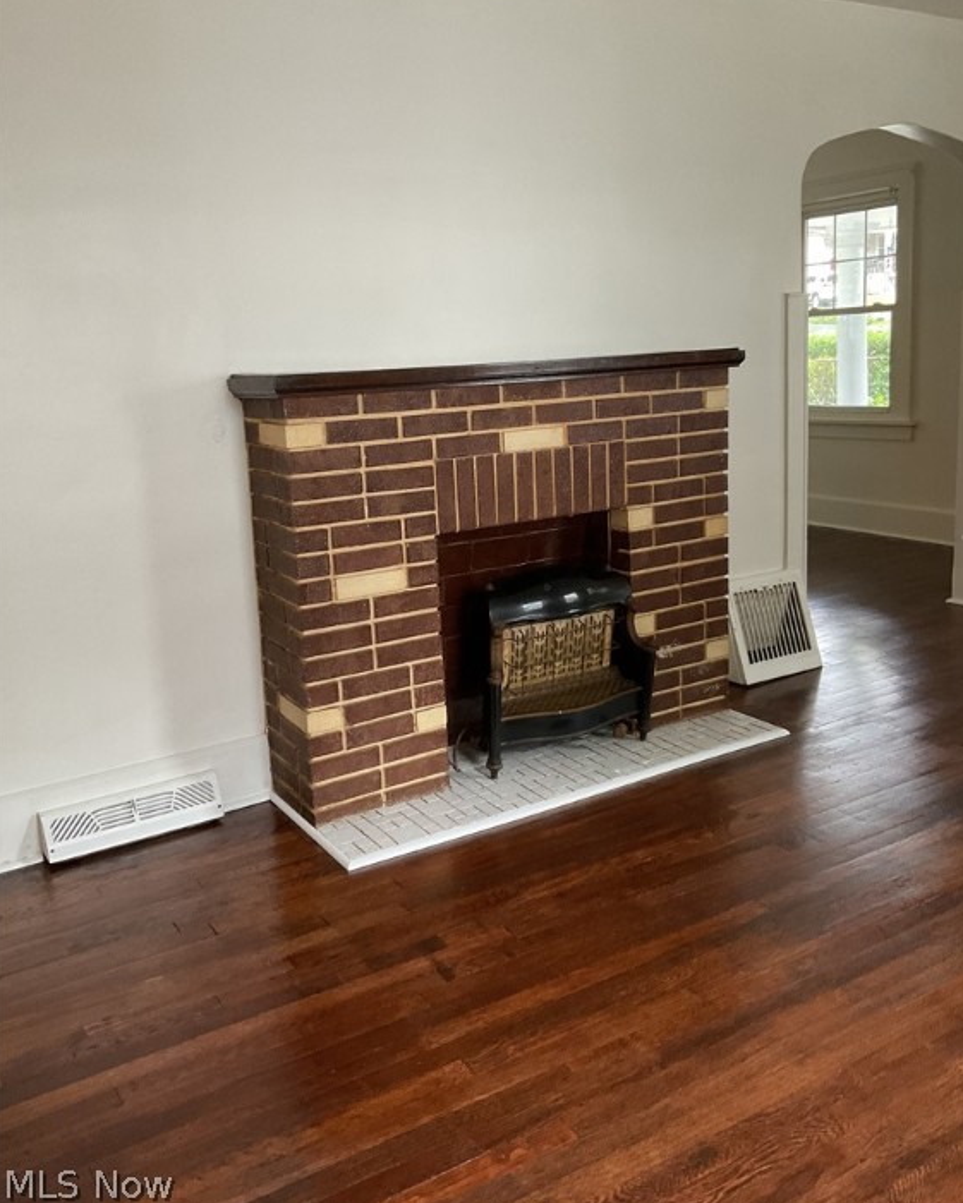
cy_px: 554
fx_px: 1104
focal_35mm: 31
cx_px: 489
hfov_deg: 47.1
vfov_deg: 57.1
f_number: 1.8
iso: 160
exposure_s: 1/60
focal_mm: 3
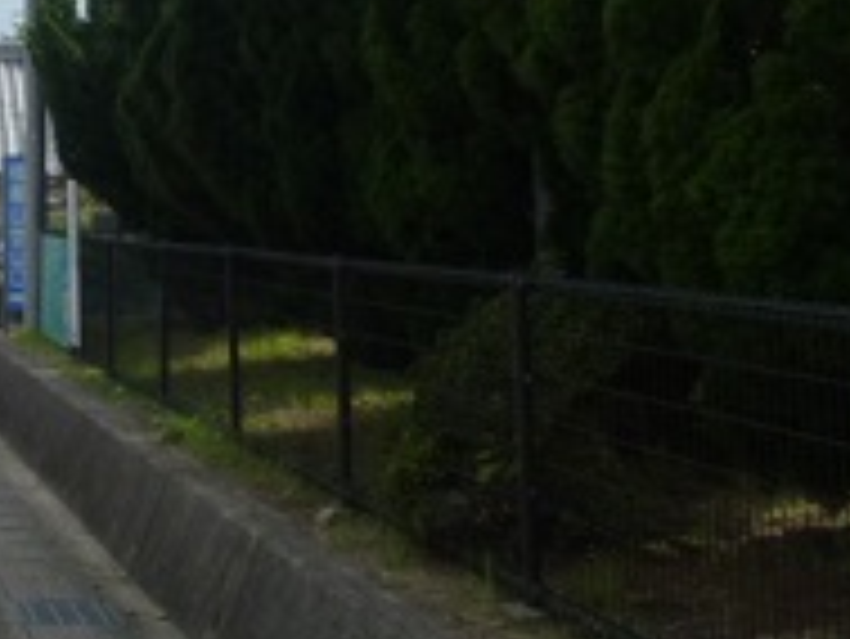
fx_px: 1745
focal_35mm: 71
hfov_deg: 25.3
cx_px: -99
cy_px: -40
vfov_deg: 19.9
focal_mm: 5.4
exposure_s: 1/1300
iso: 160
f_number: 4
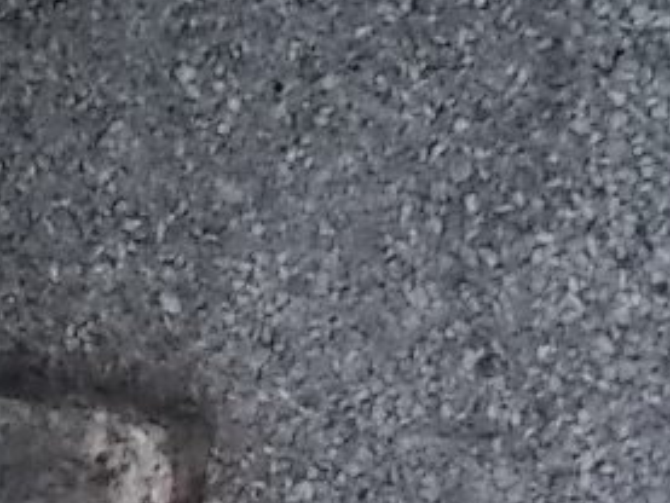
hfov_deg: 12.3
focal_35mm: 150
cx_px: -455
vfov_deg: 9.3
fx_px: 2905
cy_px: 1025
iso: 400
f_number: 3.2
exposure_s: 1/400
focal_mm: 4.6
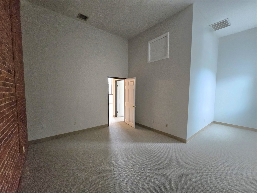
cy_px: 96
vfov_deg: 89.9
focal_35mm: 13
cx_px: 128
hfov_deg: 106.2
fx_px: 97
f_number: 2.2
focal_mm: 2.2
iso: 800
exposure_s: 1/60.2
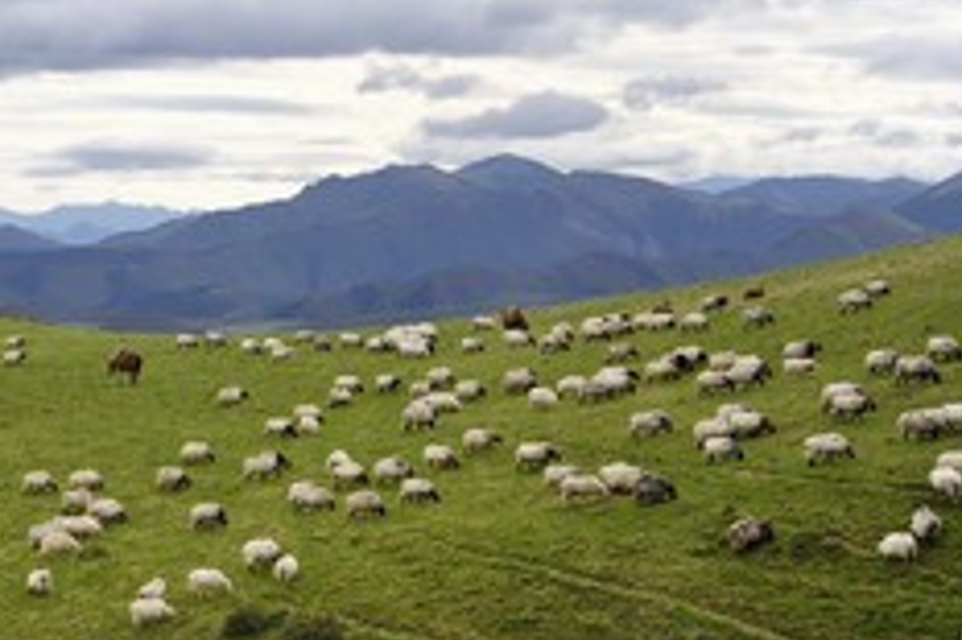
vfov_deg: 12.2
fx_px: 2991
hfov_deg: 18.0
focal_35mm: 112
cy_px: 450
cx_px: 140
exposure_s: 1/200
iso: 200
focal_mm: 62
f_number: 10
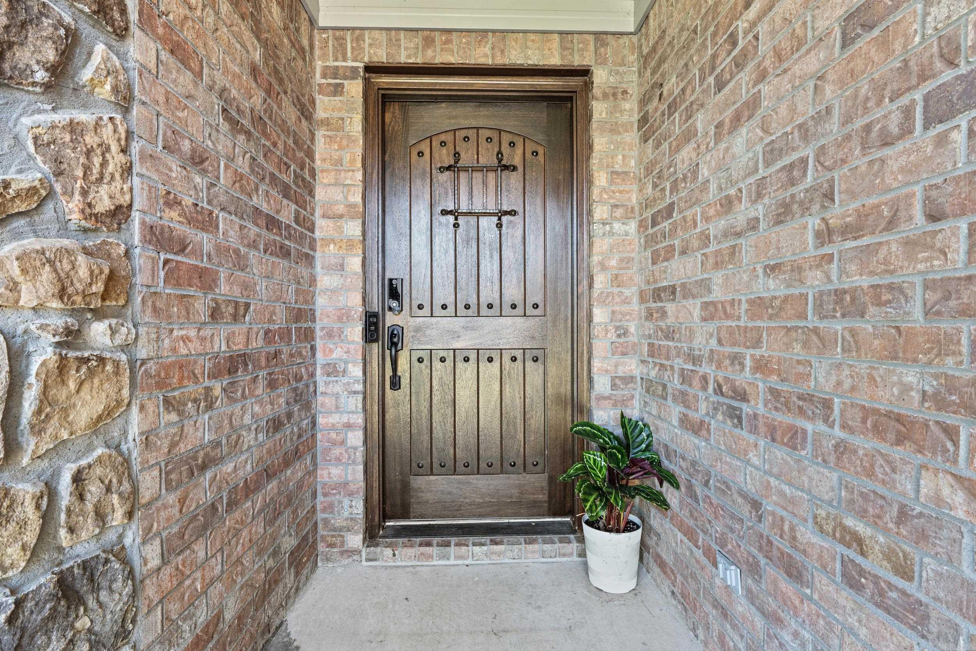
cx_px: 488
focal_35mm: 17
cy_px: 326
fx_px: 472
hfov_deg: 91.9
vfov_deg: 69.2
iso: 200
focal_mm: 11.6
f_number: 9
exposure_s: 1/2
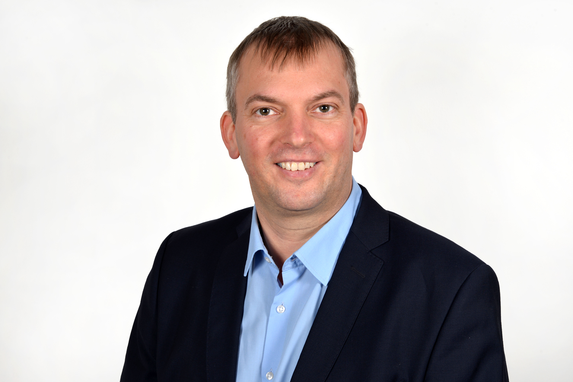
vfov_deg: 23.4
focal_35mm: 58
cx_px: 286
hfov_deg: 34.5
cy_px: 191
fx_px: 923
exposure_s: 1/60
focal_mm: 58
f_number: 13
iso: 200
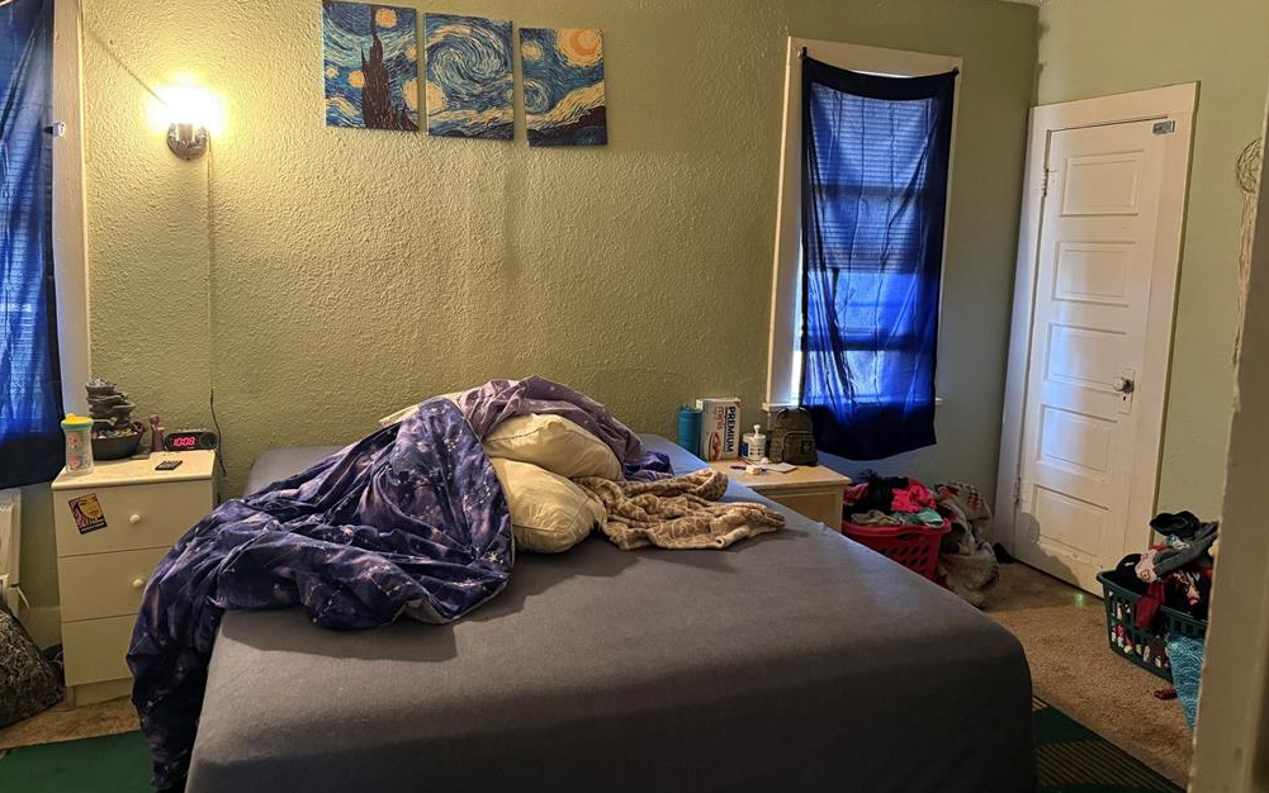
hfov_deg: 70.4
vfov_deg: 47.5
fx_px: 899
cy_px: 352
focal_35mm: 26
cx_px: 635
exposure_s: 1/40
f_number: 1.78
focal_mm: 6.76
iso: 800
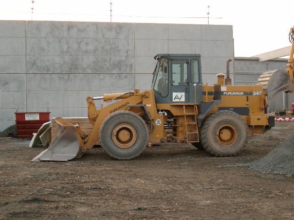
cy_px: 110
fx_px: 416
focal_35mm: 49
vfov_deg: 29.7
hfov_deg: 38.9
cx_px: 147
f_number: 3
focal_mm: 10.2
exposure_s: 1/60
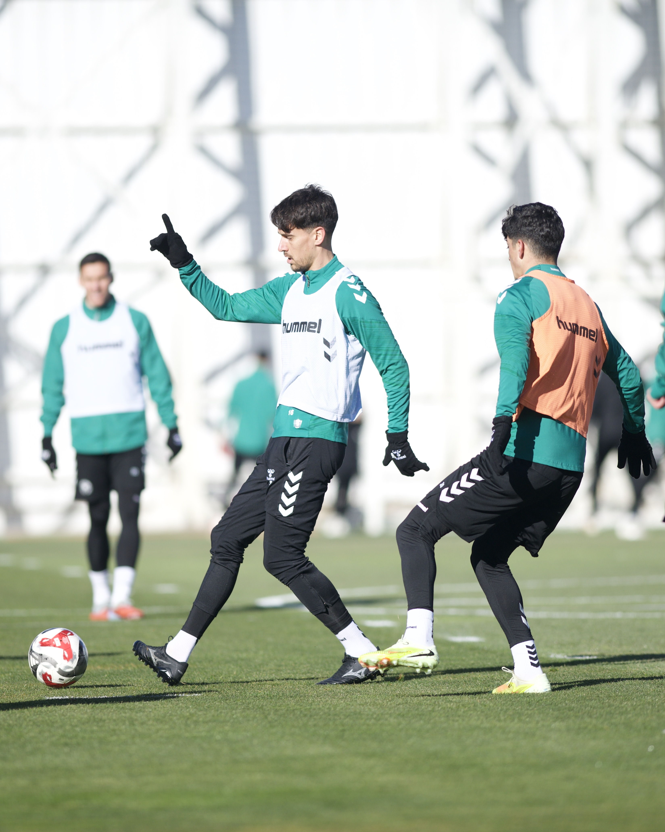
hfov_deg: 3.7
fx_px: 10406
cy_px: 415
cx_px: 315
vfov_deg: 4.6
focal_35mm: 423
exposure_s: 1/4000
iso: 250
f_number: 2.8
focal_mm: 300
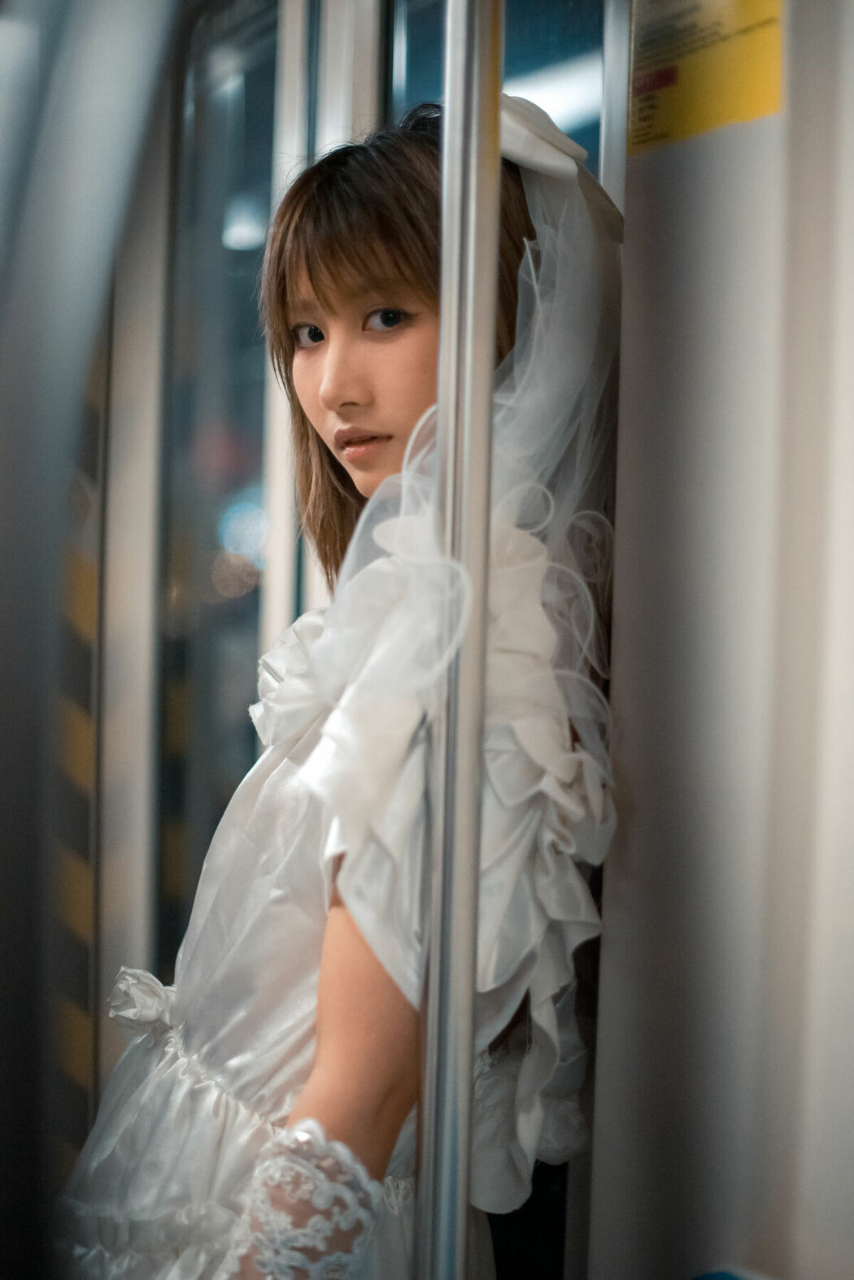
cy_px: 640
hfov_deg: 27.0
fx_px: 1778
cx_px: 427
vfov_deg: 39.6
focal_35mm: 50
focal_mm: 50
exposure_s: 1/800
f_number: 1.4
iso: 2000
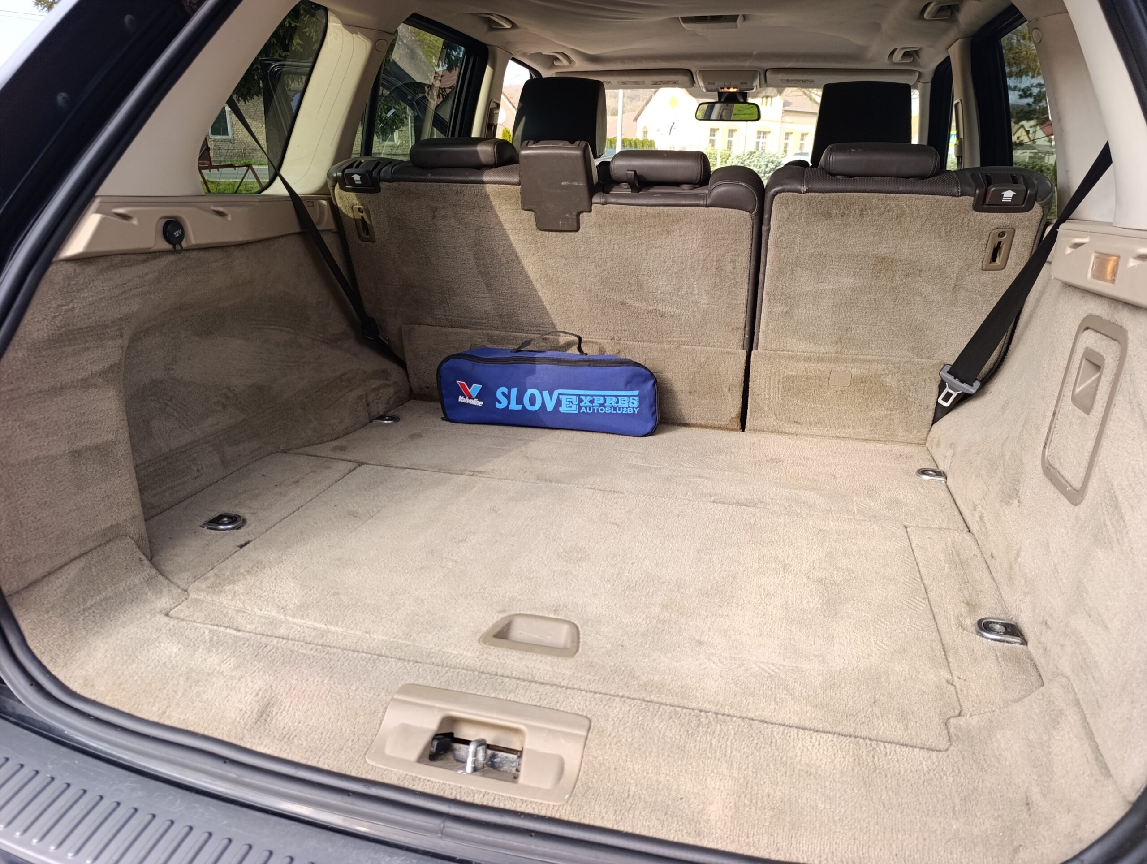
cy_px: 432
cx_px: 574
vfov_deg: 59.0
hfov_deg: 73.8
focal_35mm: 23
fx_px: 763
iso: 80
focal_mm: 6.14
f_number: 1.6
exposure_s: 1/100
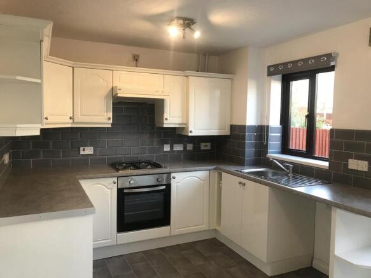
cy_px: 139
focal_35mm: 28
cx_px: 186
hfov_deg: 63.5
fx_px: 300
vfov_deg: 49.7
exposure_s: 1/33
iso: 32
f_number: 1.8
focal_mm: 3.99
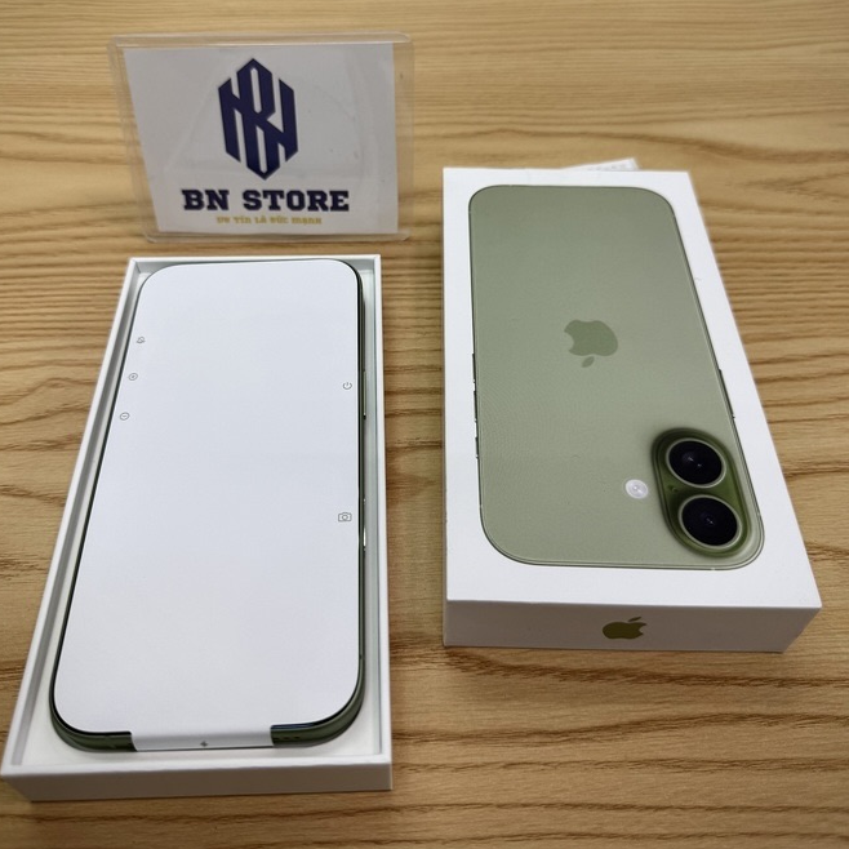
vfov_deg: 55.3
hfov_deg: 55.6
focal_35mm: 29
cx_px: 417
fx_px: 805
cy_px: 352
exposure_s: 1/247
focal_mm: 6.76
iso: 64
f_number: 1.78
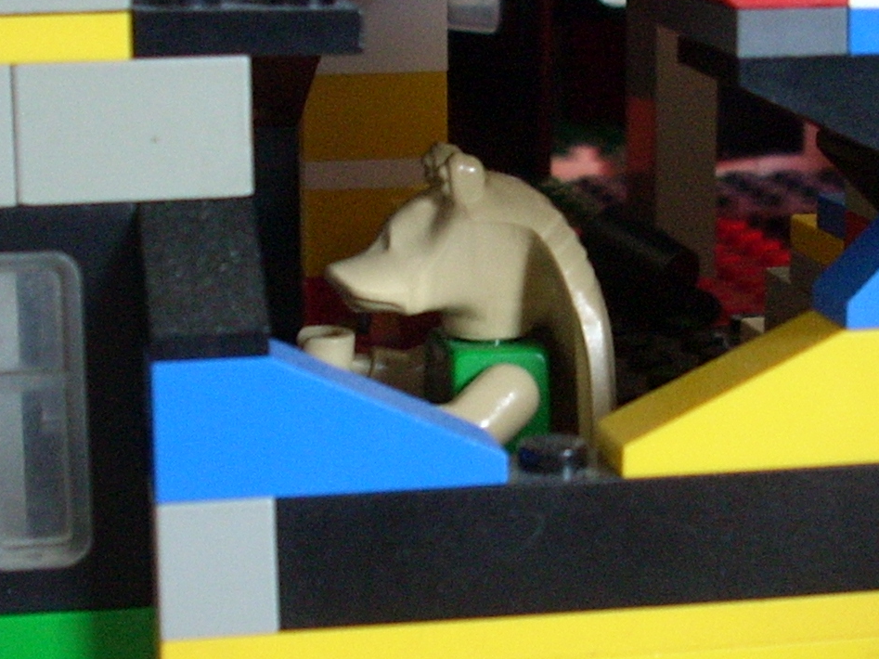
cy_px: 209
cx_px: 559
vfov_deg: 14.8
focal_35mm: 100
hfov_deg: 19.6
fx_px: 2539
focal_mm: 6.2
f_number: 2.8
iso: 200
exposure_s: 1/25.2
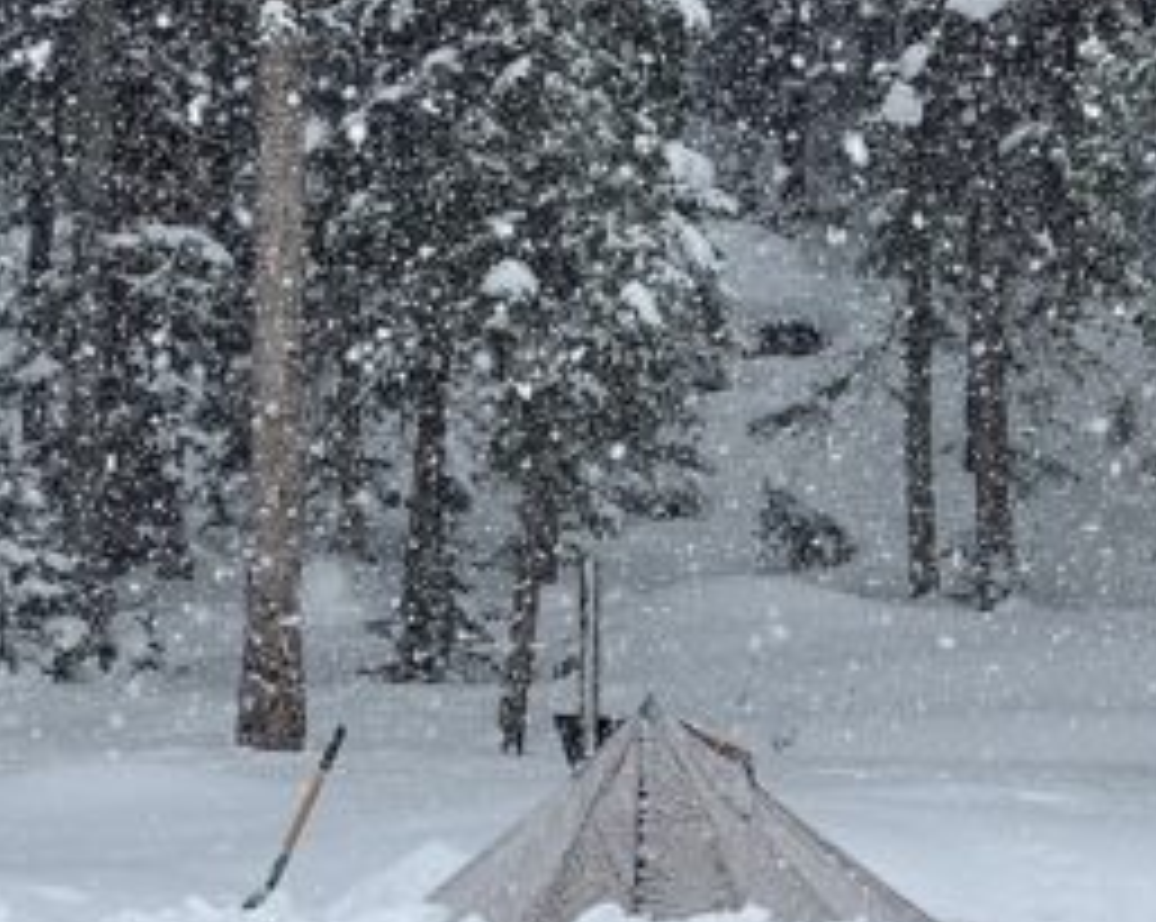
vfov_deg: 7.5
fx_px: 7006
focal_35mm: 205
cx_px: 630
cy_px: 519
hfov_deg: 9.4
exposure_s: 1/485
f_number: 2.8
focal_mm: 9
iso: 32
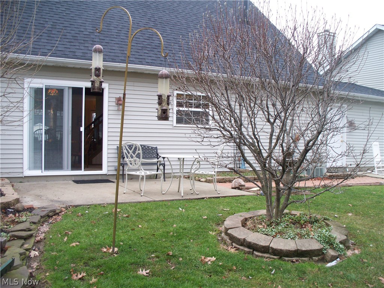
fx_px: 399
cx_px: 192
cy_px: 144
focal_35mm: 36
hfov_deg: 51.4
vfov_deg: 39.7
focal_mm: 7.54
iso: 125
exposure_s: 1/60
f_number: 2.8
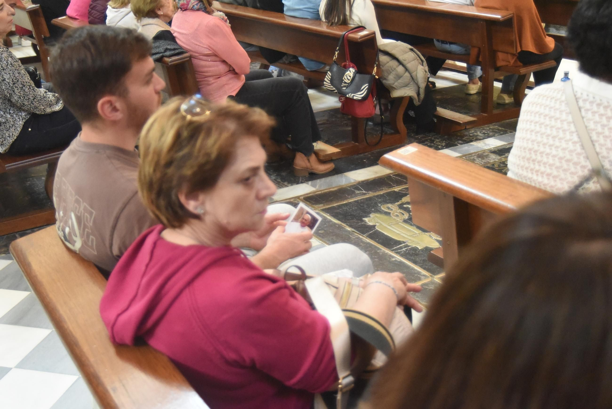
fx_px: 765
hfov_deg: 43.6
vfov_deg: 29.9
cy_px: 204
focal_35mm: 45
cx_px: 306
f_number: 4.5
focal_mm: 45
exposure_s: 1/250
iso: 11400
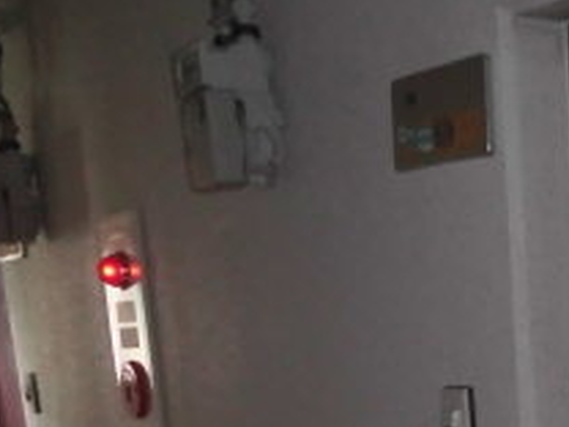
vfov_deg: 18.1
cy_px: 608
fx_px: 1216
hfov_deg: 23.2
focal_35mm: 74
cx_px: 750
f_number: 3.1
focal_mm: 4.3
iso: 250
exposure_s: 1/15
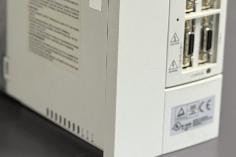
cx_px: 106
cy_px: 7
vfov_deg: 10.7
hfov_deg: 16.1
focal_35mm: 127
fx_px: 833
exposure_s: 1/50
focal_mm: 6.76
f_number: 1.78
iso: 250
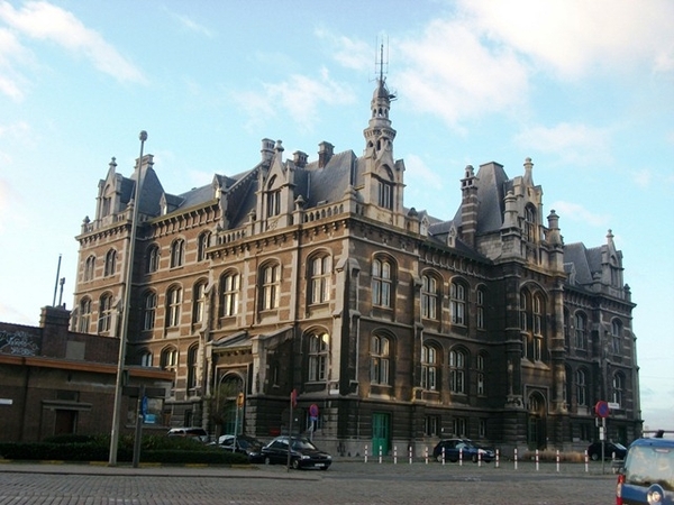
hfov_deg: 46.8
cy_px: 252
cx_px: 337
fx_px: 779
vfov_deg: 36.0
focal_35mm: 40
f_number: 3.2
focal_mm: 7.1
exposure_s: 1/125
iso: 80
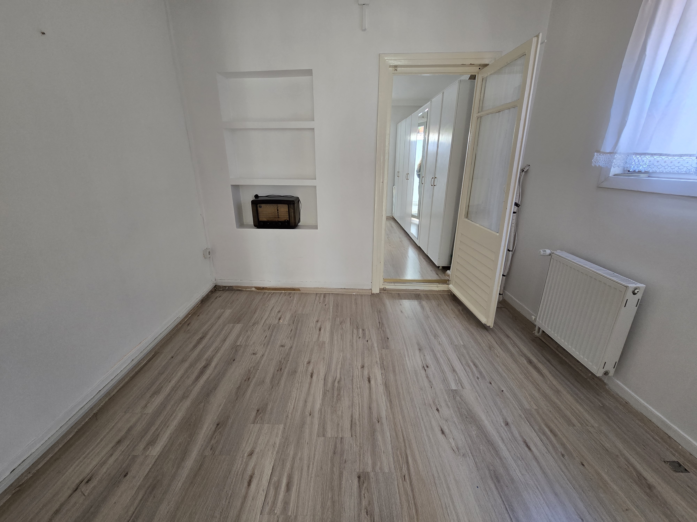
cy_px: 261
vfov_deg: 89.9
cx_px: 348
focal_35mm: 13
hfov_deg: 106.2
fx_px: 262
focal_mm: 2.2
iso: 125
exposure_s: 1/50
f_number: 2.2
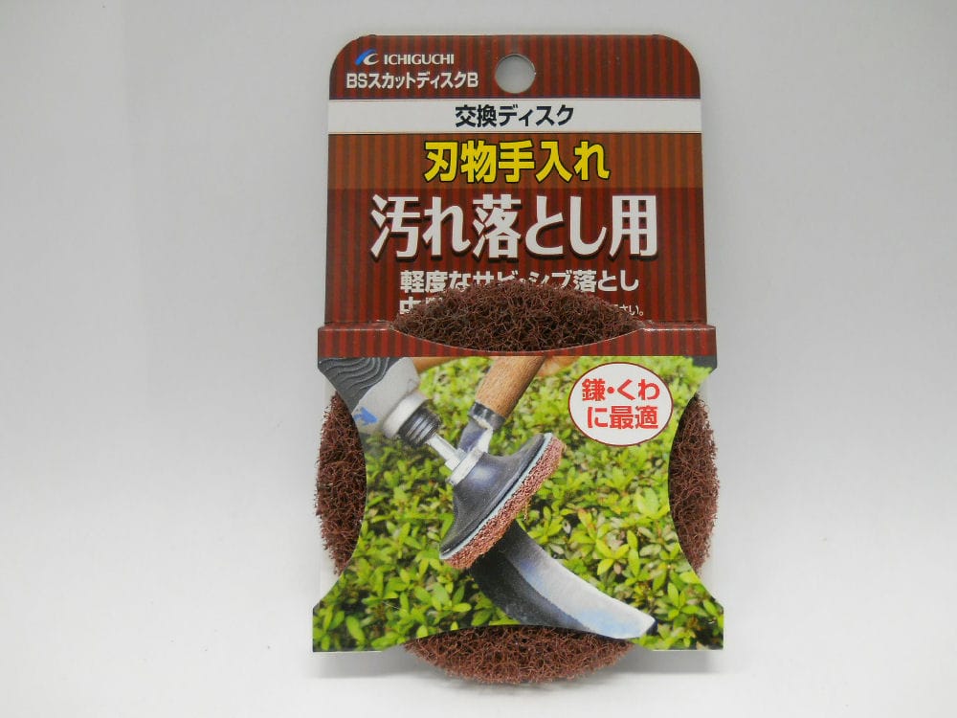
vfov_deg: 35.1
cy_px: 359
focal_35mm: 41
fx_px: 1133
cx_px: 478
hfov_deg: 45.8
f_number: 3.1
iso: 250
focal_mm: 6.72
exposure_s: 1/30
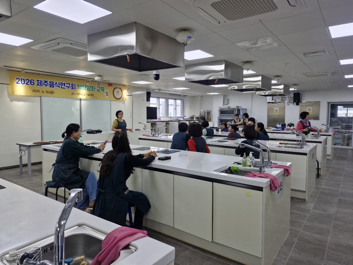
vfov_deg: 58.9
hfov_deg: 73.9
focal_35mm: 23
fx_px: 235
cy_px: 132
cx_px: 176
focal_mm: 5.54
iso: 50
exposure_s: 1/120
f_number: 1.8
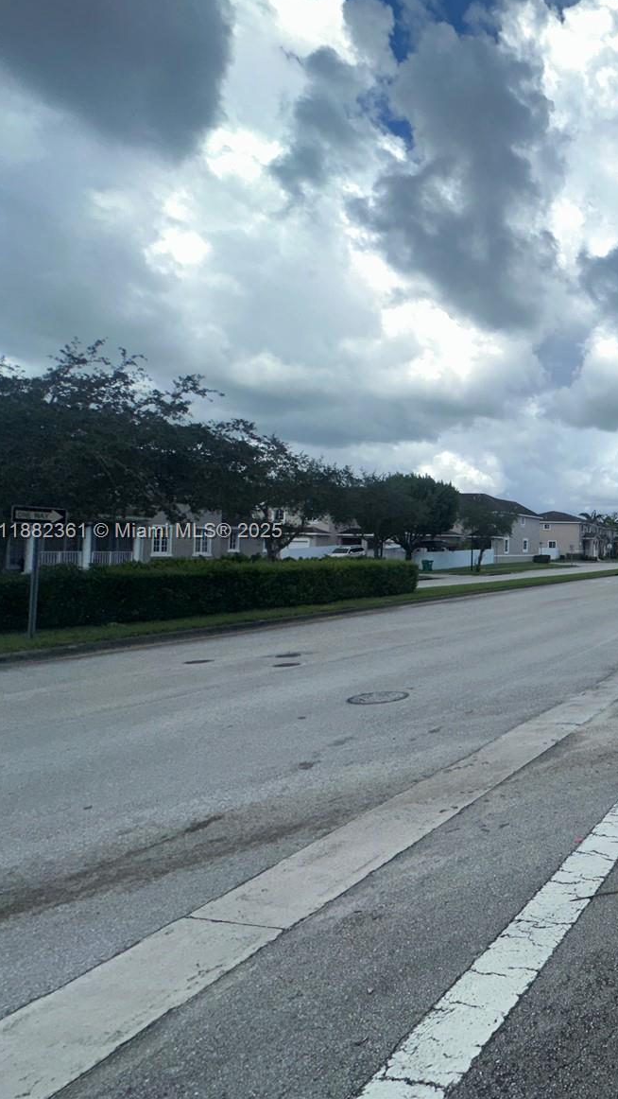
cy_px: 532
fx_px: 612
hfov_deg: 39.4
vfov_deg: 83.8
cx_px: 736
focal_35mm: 21
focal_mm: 2.22
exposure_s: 1/3205
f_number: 2.2
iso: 50
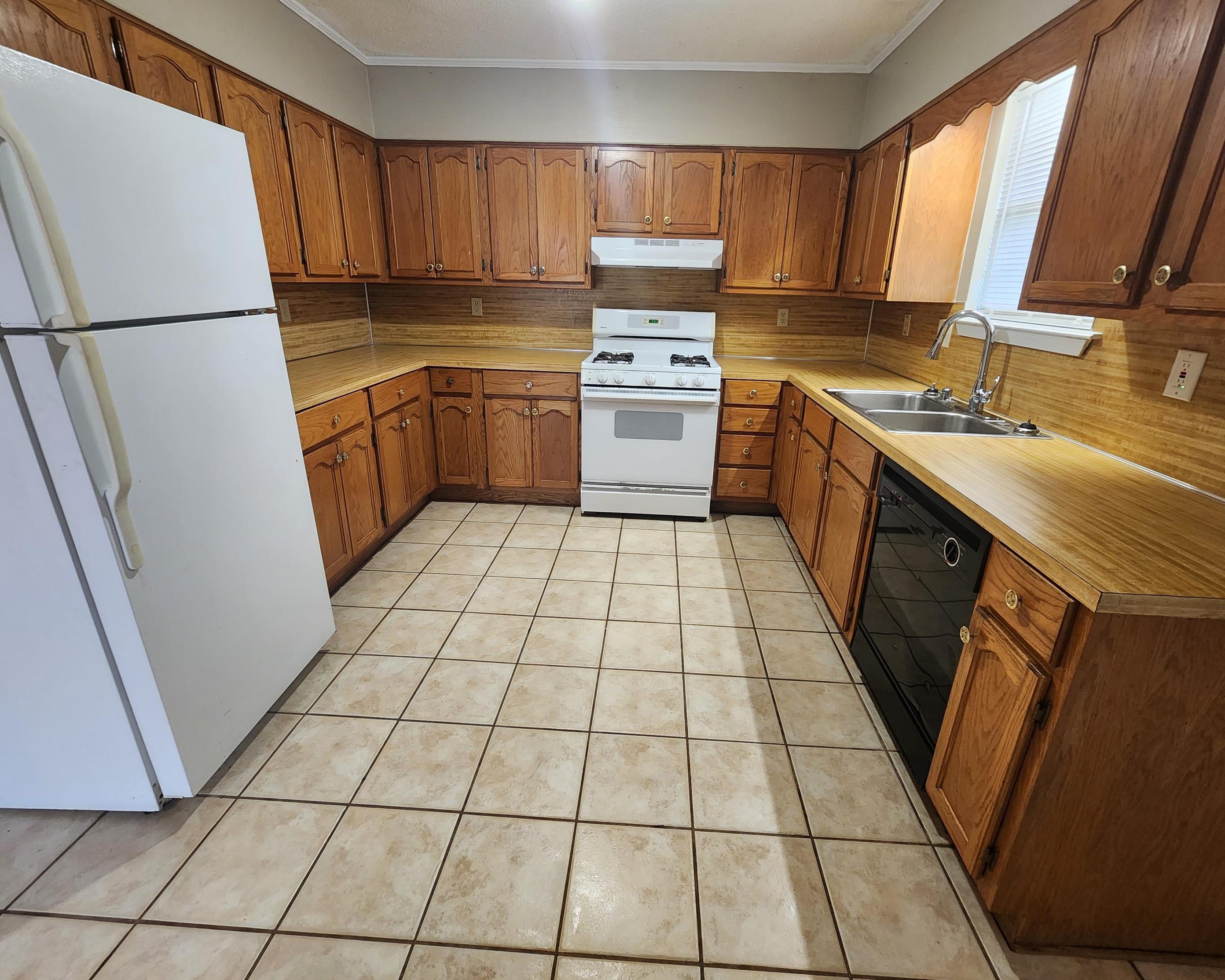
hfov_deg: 100.7
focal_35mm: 14
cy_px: 477
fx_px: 508
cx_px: 631
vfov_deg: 88.0
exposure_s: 1/40
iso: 320
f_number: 2.2
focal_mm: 2.2
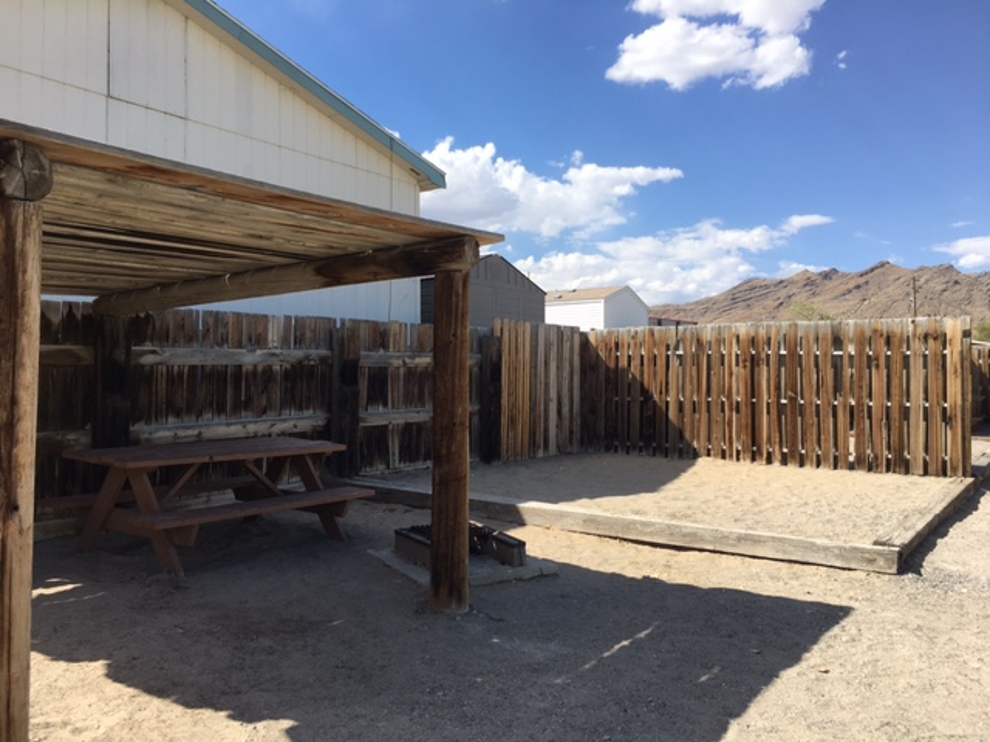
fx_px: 829
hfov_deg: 61.7
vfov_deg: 48.2
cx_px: 495
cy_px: 371
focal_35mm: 29
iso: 25
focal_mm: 4.15
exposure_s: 1/1304
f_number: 2.2
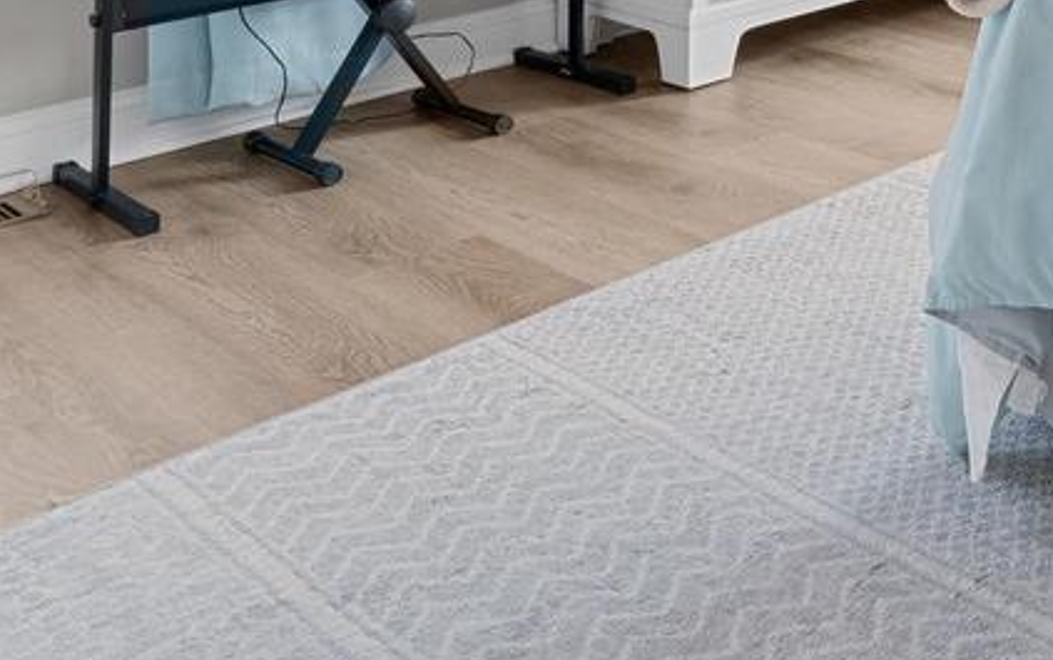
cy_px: -381
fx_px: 1493
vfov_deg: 20.6
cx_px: 1307
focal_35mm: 52
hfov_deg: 31.5
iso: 200
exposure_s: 1/2.5
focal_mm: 10
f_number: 7.1
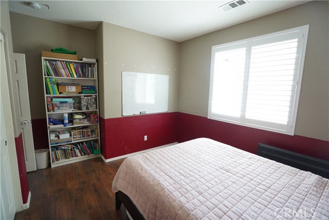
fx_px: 146
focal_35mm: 16
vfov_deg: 73.8
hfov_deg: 96.7
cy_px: 110
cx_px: 164
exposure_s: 1/50
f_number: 5
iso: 1600
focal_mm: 16
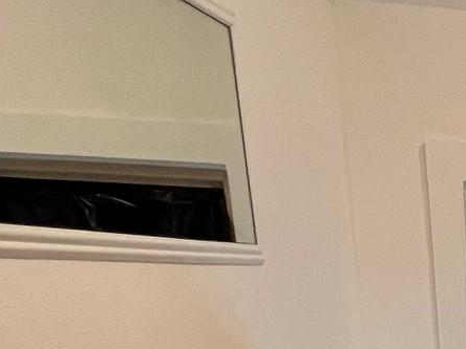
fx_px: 808
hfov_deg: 23.6
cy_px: 586
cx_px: 746
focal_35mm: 60
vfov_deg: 19.6
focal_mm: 1.57
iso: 160
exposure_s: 1/120
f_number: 1.8
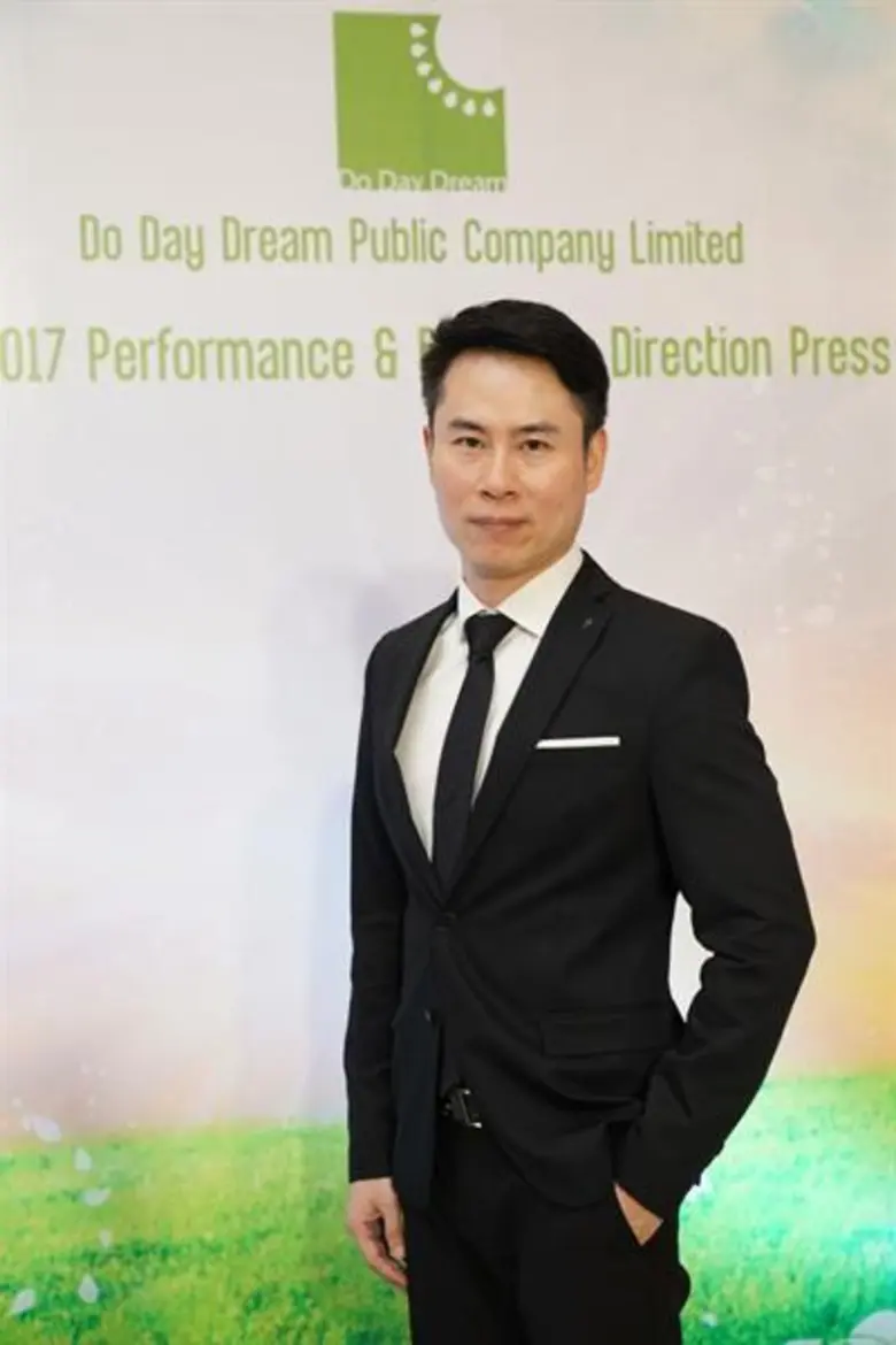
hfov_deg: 23.4
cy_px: 672
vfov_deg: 34.5
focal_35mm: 58
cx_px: 448
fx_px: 2165
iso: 800
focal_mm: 58
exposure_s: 1/250
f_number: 4.5
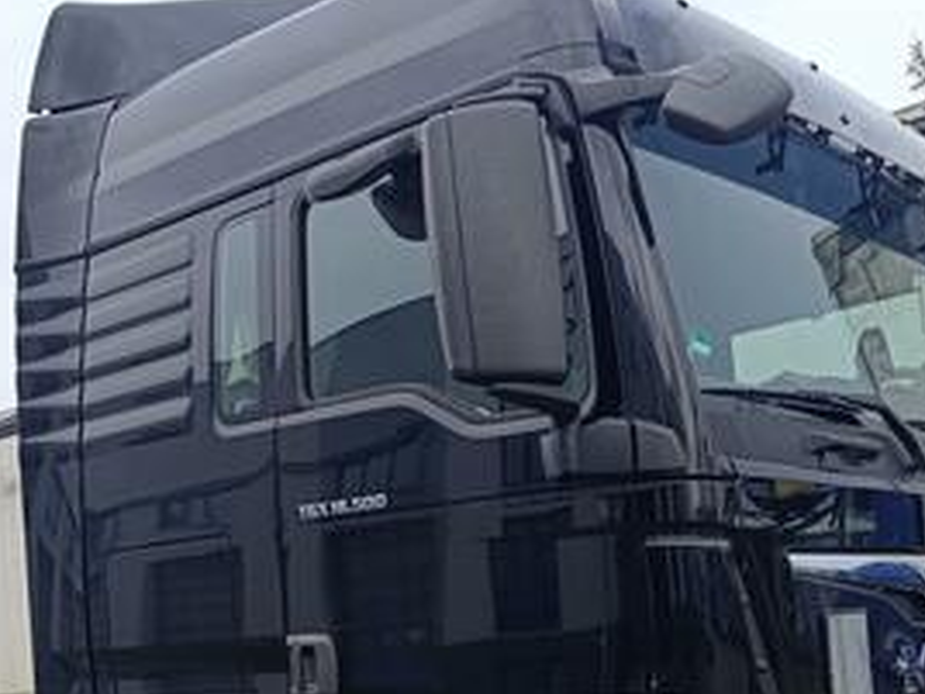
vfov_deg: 28.6
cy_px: 613
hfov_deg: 38.9
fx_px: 1309
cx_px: 442
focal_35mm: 49
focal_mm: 6.14
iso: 50
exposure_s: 1/340
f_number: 1.6
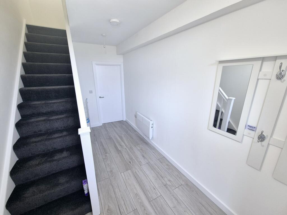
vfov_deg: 89.9
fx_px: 108
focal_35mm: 13
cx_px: 144
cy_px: 108
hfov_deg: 106.2
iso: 125
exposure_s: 1/50
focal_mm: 2.2
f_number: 2.2
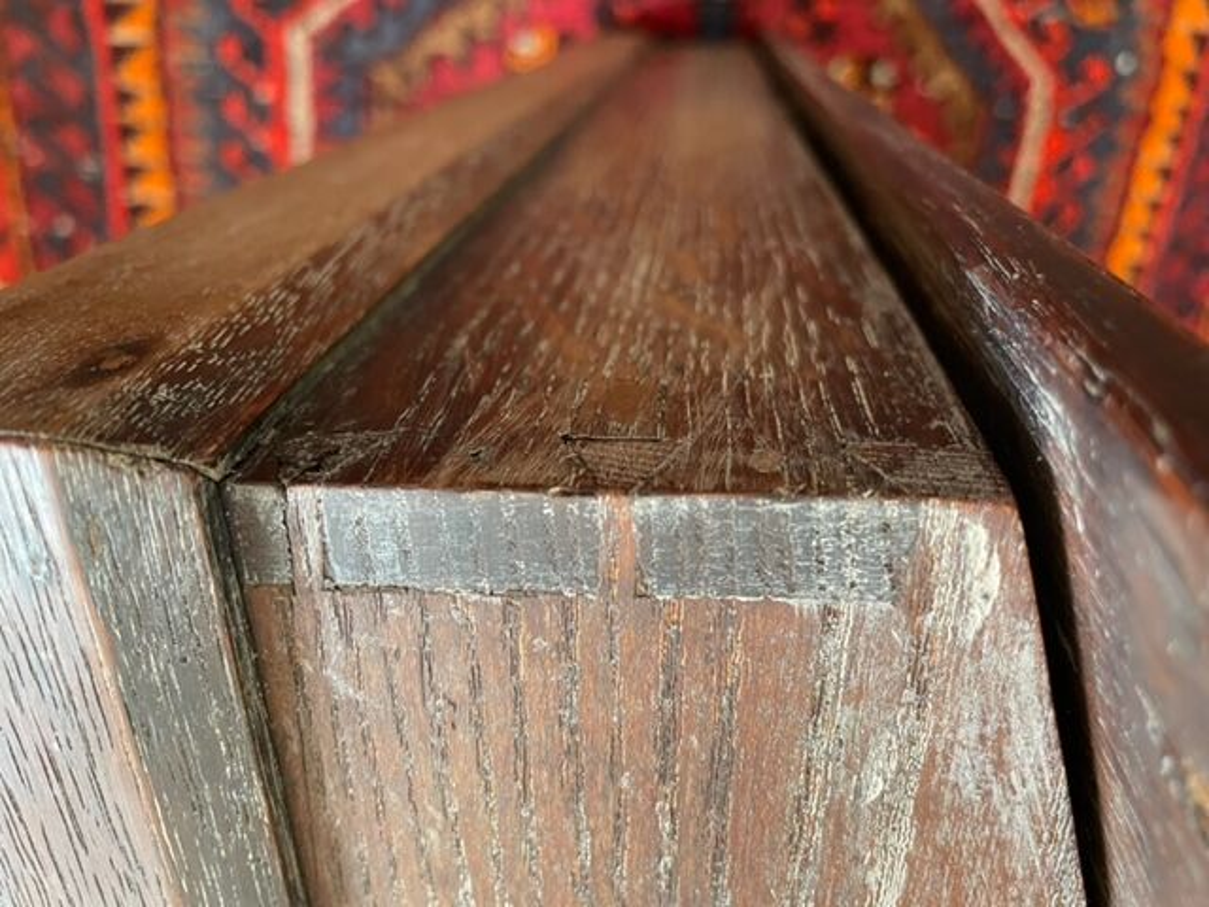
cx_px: 604
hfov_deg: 67.3
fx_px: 908
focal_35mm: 26
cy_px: 454
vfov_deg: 53.1
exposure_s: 1/60
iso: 250
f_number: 1.6
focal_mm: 4.2
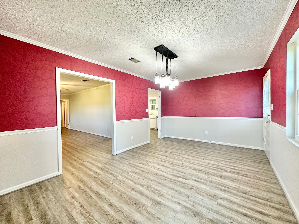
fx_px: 121
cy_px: 112
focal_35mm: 14
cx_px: 150
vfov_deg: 85.7
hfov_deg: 102.1
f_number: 2.2
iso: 250
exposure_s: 1/120
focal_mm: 2.22
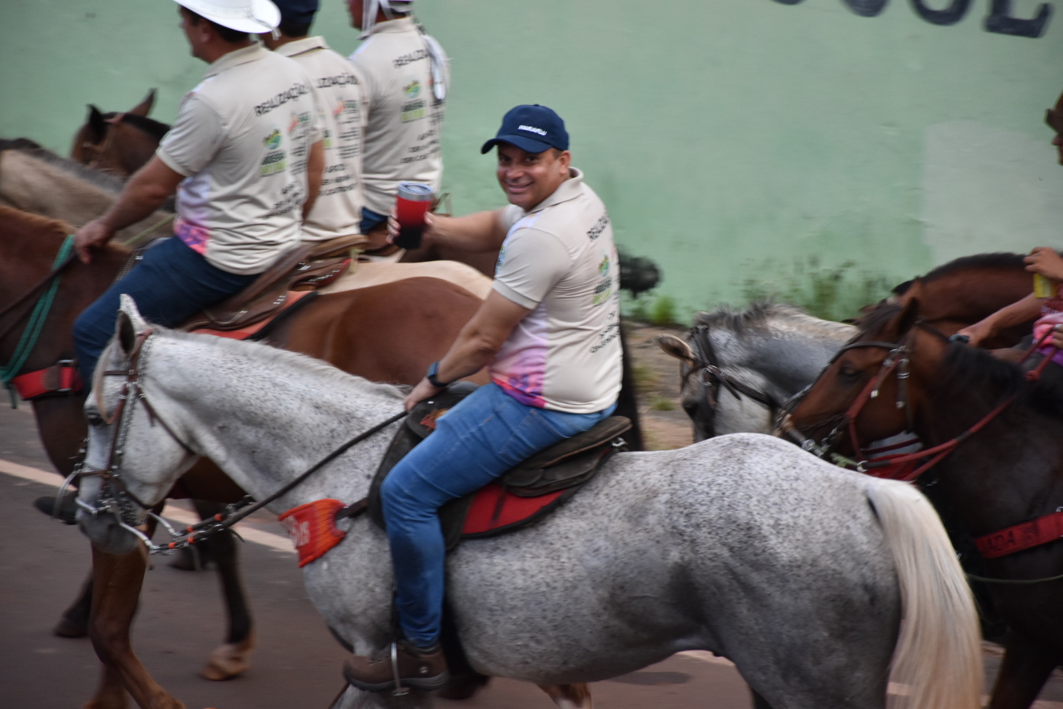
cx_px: 532
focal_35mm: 183
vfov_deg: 7.5
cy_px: 354
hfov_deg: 11.2
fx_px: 5403
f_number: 5.6
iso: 800
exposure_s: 1/100
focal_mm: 122
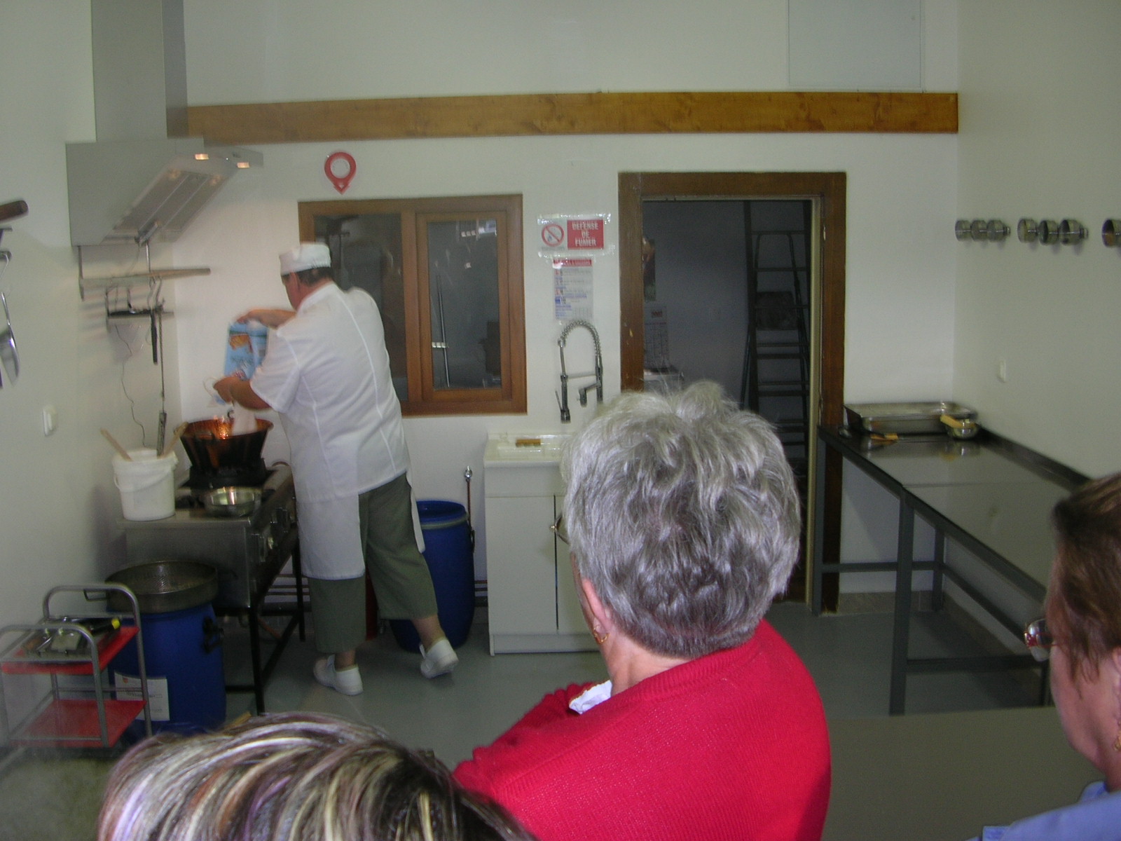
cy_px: 420
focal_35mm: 35
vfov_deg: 40.7
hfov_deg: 52.6
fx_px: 1133
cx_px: 560
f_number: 2.8
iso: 50
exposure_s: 1/30
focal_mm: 5.8
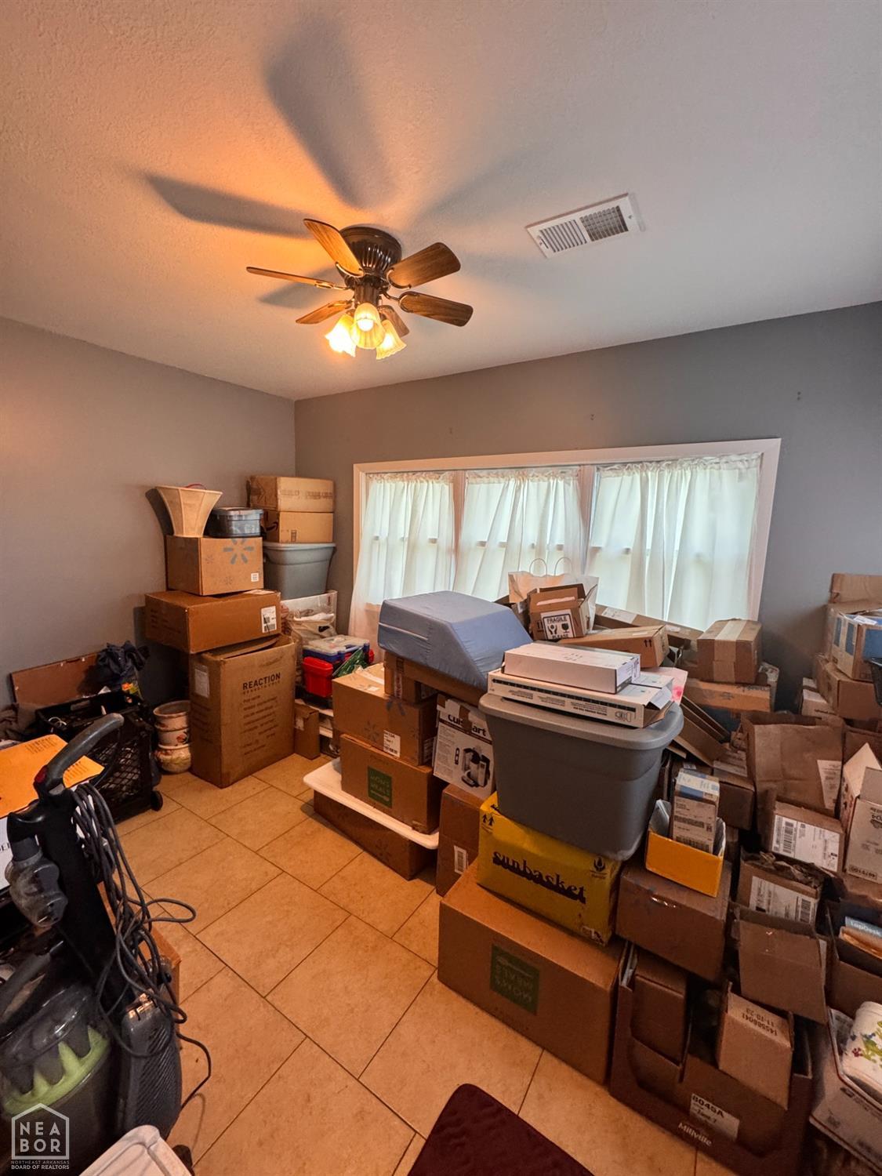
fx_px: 476
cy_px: 588
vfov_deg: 102.1
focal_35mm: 14
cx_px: 441
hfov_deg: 85.7
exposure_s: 1/60
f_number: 2.2
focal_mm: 2.22
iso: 250
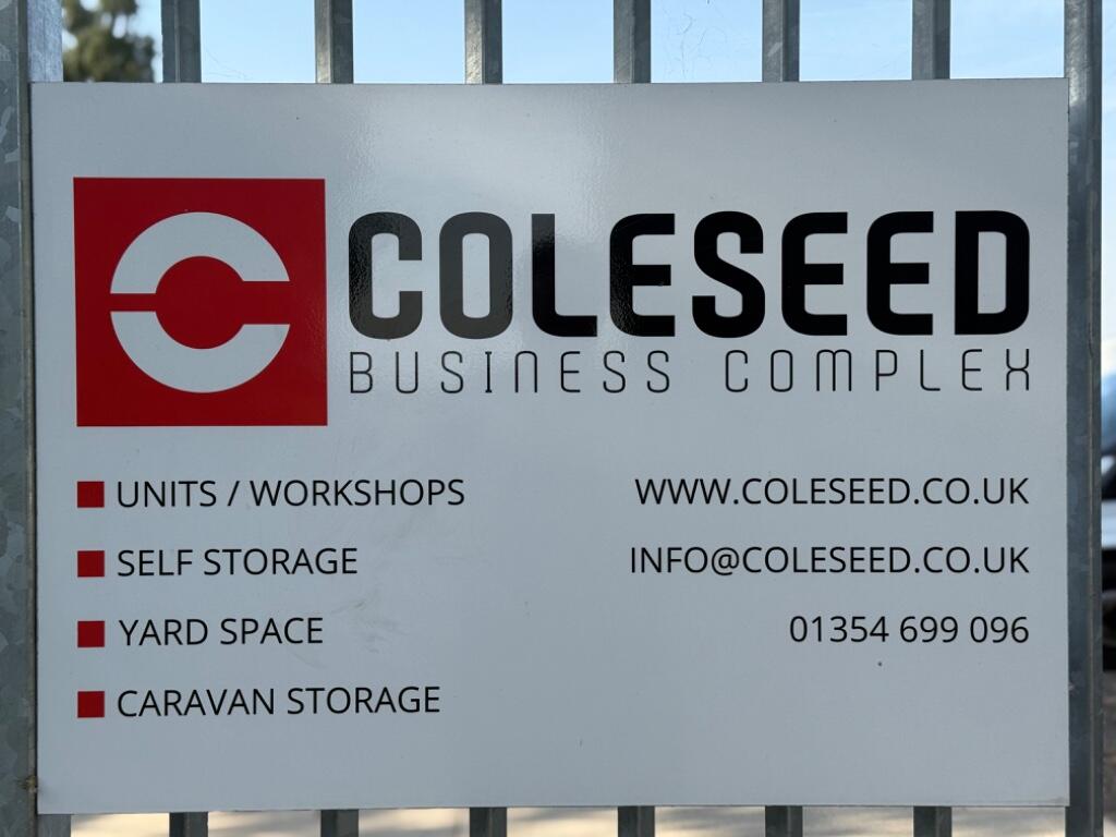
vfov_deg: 30.3
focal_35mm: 48
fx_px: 1547
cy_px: 418
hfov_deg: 39.7
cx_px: 558
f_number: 1.78
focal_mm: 6.76
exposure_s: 1/1838
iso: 64
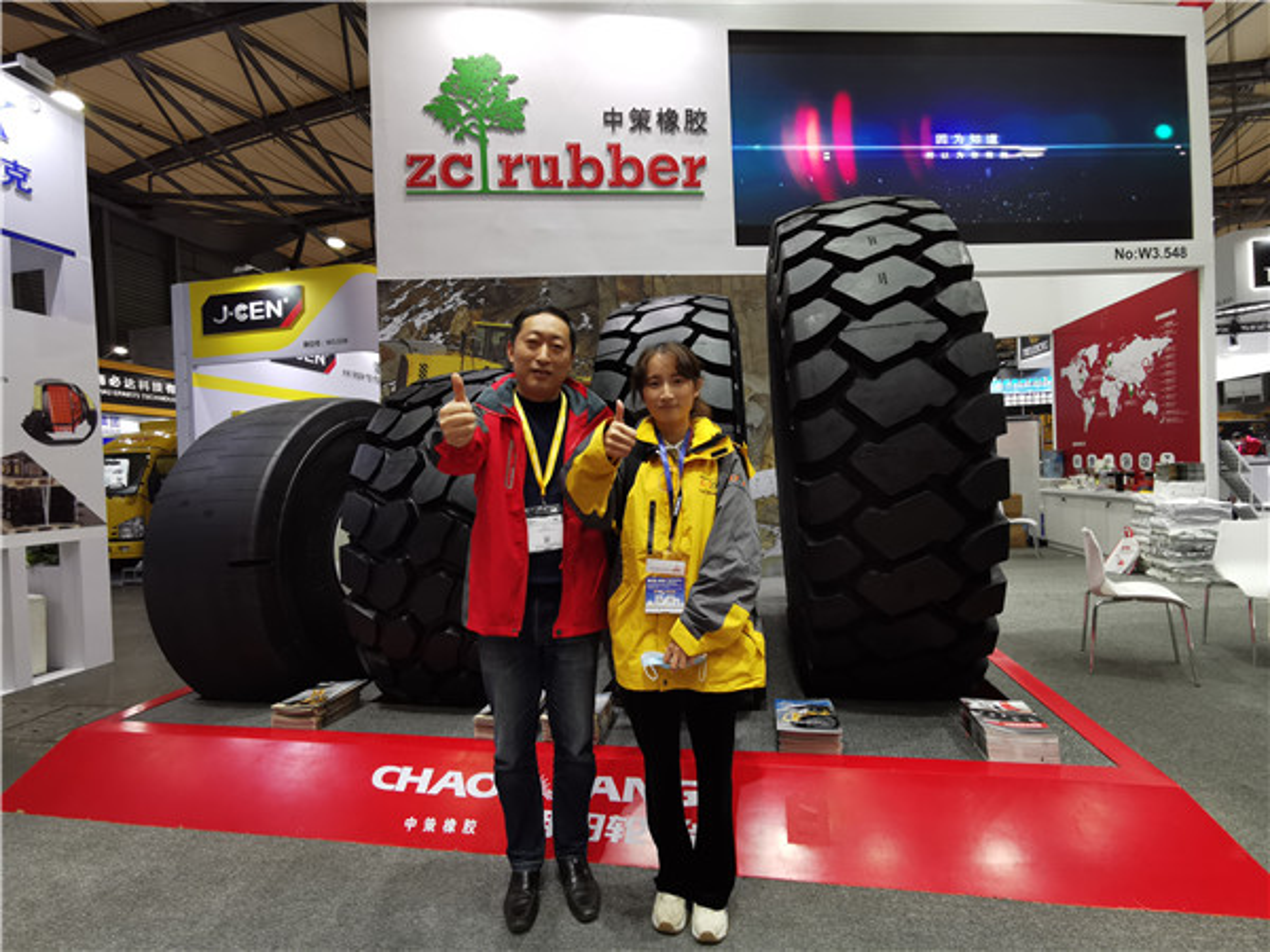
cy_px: 476
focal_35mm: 17
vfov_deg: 74.7
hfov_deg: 91.0
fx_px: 624
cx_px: 635
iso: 80
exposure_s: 1/50
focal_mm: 2.26
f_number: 2.2
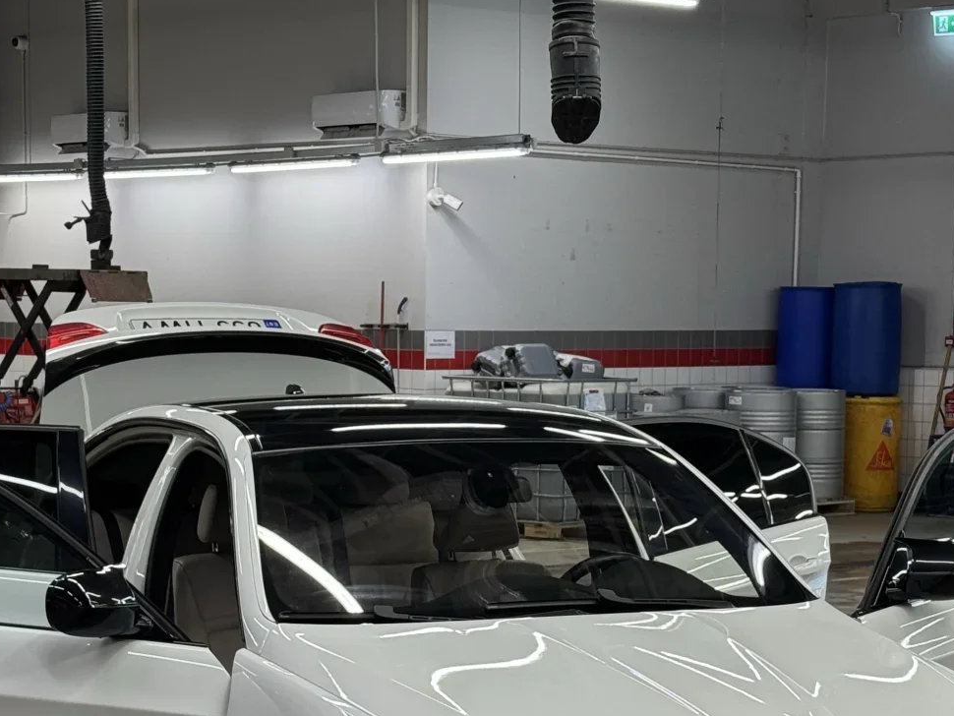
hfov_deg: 20.6
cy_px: 576
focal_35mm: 95
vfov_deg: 15.5
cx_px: 432
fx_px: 2619
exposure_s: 1/100
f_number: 1.78
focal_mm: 6.76
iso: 80
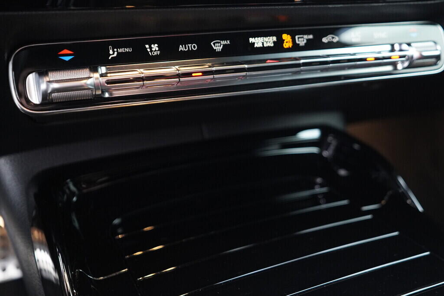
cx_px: 222
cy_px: 148
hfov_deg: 53.1
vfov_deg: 36.9
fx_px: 444
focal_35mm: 36
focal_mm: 24
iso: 1600
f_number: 2.8
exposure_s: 1/40
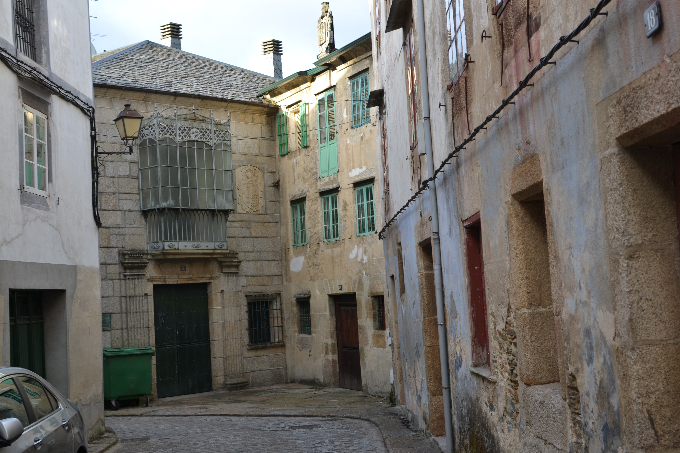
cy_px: 226
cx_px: 340
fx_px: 992
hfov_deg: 37.9
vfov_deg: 25.8
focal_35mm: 52
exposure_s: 1/125
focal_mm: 35
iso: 100
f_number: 4.5
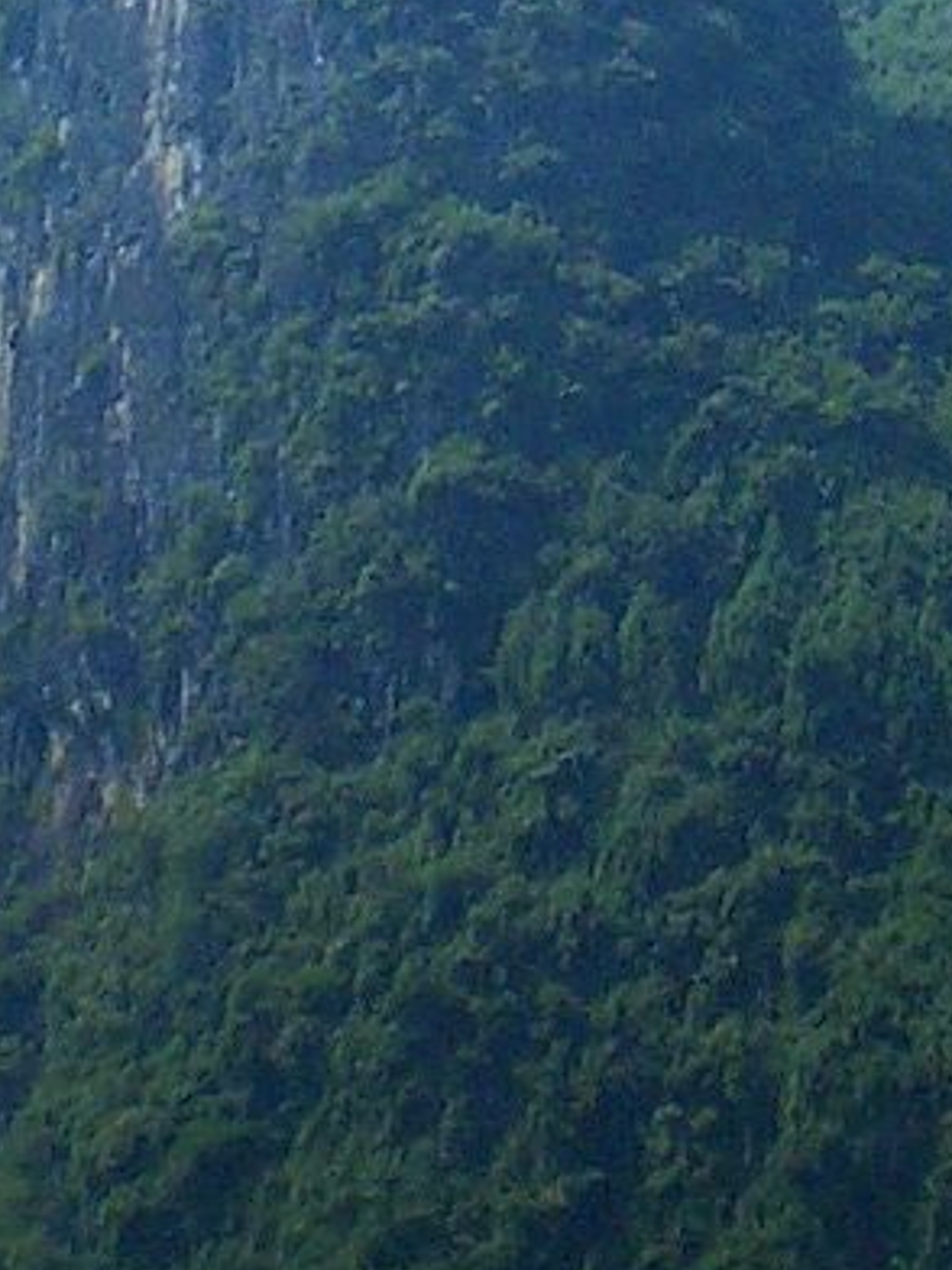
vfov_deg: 12.6
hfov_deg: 9.8
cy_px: -509
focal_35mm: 151
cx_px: 534
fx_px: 5537
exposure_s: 1/1250
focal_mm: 5.6
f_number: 3.5
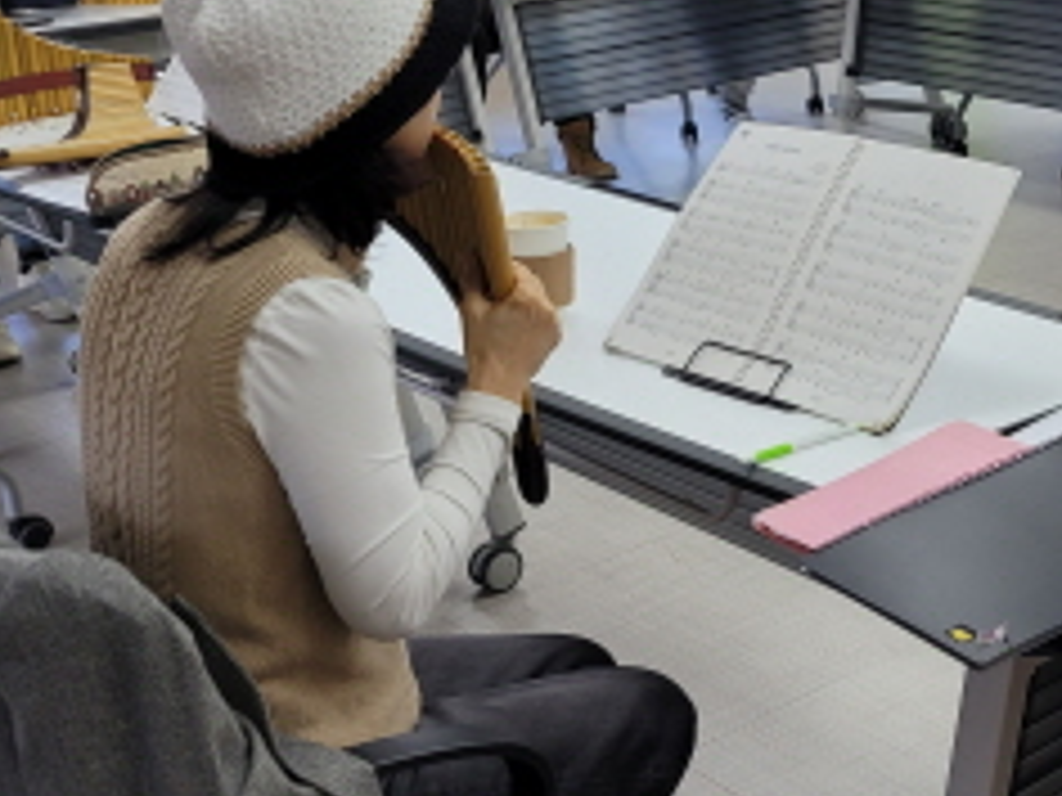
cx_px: 1053
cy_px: 220
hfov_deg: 27.7
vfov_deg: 22.1
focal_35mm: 66
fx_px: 2025
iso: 50
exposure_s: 1/120
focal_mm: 5.4
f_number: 1.8
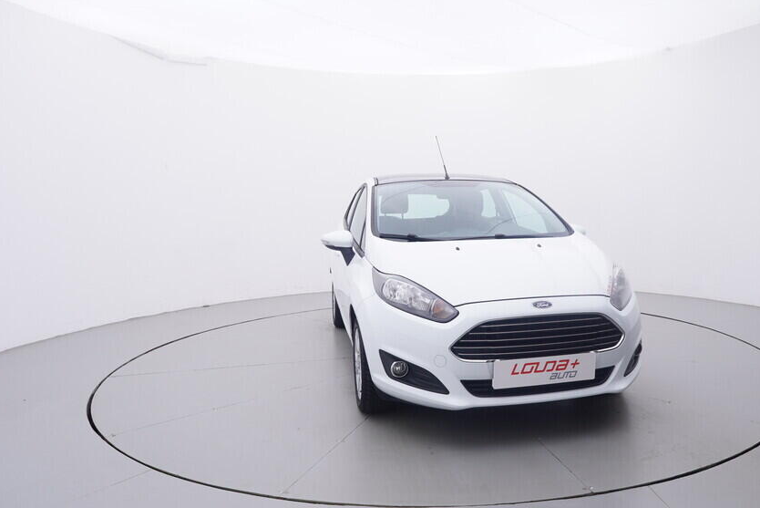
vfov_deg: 47.0
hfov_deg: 65.7
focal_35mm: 28
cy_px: 273
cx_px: 444
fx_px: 583
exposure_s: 1/80
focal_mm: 15
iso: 200
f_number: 5
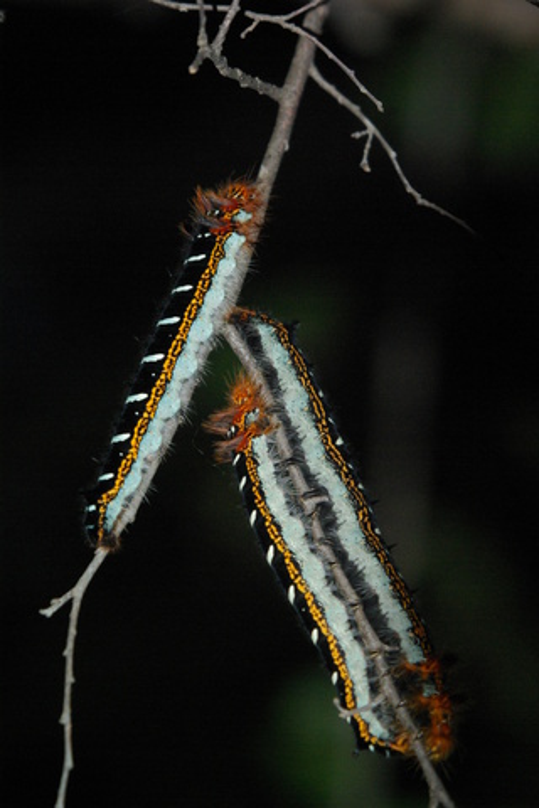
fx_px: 6400
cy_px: 404
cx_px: 270
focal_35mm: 285
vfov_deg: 7.2
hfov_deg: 4.8
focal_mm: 190
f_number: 6.7
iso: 800
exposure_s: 1/180
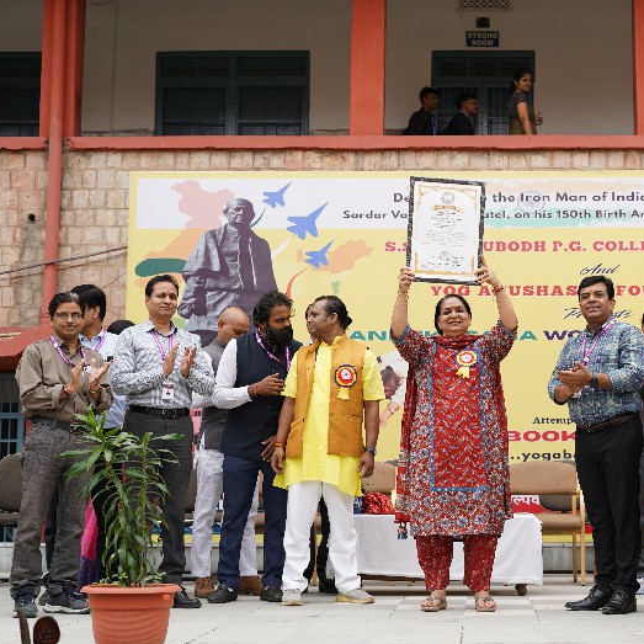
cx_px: 484
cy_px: 327
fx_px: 1368
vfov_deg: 26.5
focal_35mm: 65
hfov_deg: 26.2
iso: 125
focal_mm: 50
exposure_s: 1/160
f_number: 4
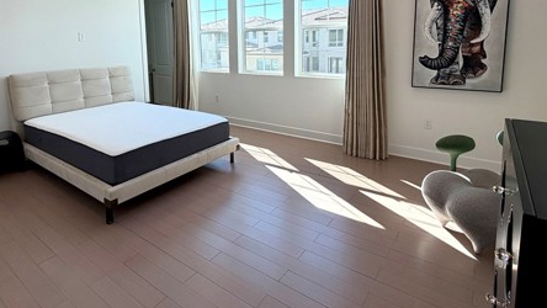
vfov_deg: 49.6
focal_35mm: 22
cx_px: 233
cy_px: 79
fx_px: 319
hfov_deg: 80.7
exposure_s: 1/162
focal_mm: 2.22
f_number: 2.2
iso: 50
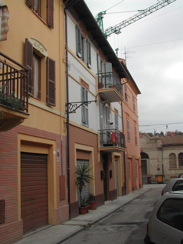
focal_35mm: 38
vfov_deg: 49.0
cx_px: 92
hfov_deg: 37.7
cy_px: 122
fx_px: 268
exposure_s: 1/141
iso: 100
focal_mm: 8
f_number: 7.6
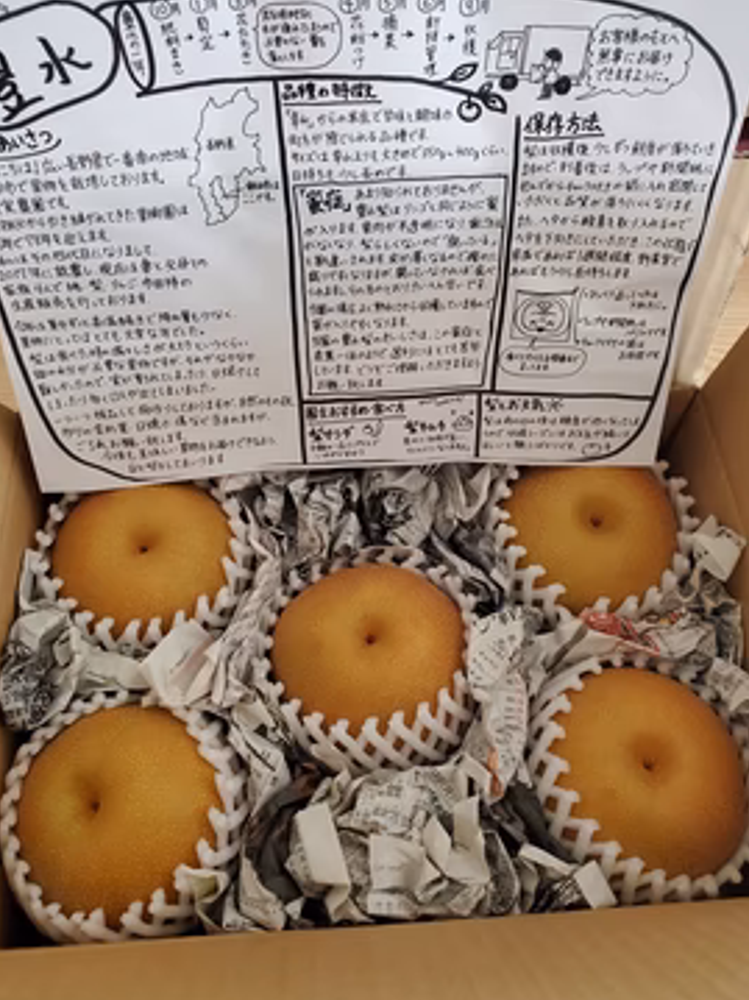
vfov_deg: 61.7
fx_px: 837
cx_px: 365
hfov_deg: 48.2
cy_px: 501
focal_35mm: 29
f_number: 2.4
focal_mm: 4.3
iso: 800
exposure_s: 1/50
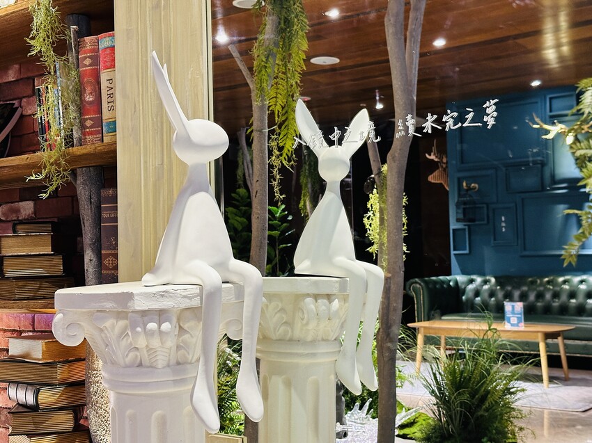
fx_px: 821
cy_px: 222
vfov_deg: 30.3
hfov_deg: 39.7
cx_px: 296
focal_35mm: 48
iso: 320
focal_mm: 6.86
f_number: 1.78
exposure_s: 1/40
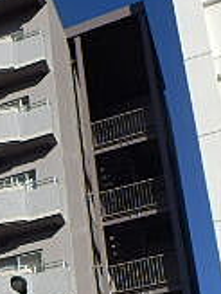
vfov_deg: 19.3
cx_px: -110
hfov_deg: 14.7
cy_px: 377
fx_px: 797
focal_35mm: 94
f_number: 7.9
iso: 80
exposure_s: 1/250
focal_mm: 4.2
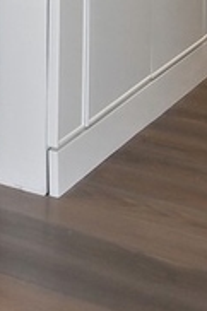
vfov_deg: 12.5
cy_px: -321
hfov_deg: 6.2
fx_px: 1236
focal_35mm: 143
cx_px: -811
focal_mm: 16
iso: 400
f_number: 8
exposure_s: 1/80
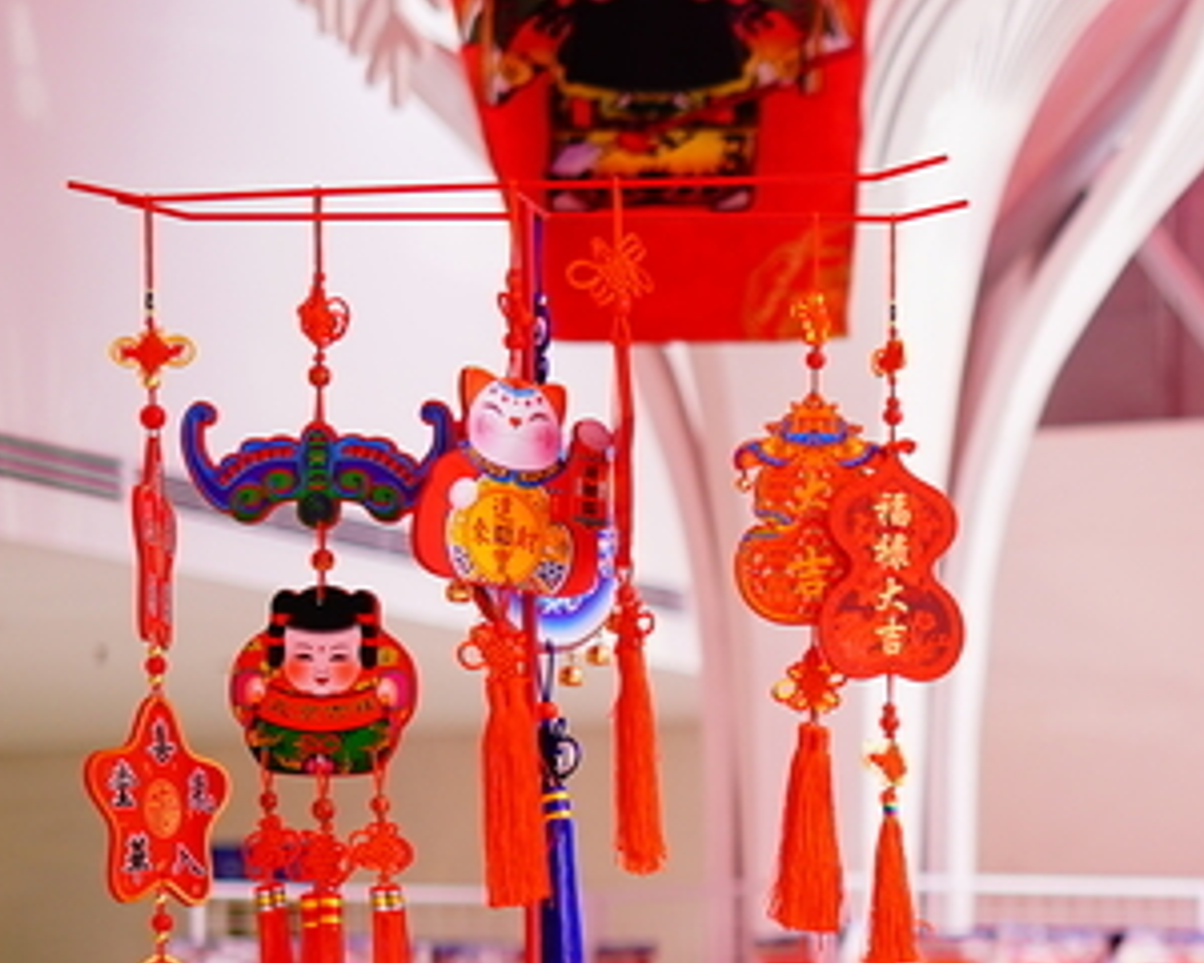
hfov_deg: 14.2
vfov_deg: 11.9
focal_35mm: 128
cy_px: 1049
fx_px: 4561
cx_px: 1706
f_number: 2
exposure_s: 1/500
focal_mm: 40
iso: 250
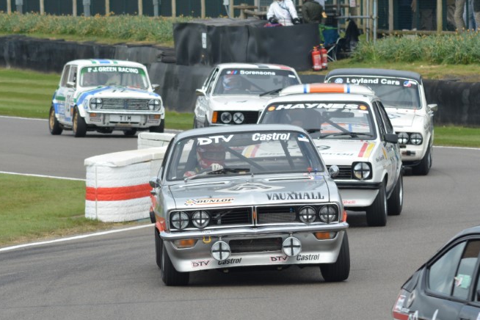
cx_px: 230
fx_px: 3213
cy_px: 154
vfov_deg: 5.7
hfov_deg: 8.5
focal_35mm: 241
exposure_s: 1/500
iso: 400
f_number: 10
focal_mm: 150
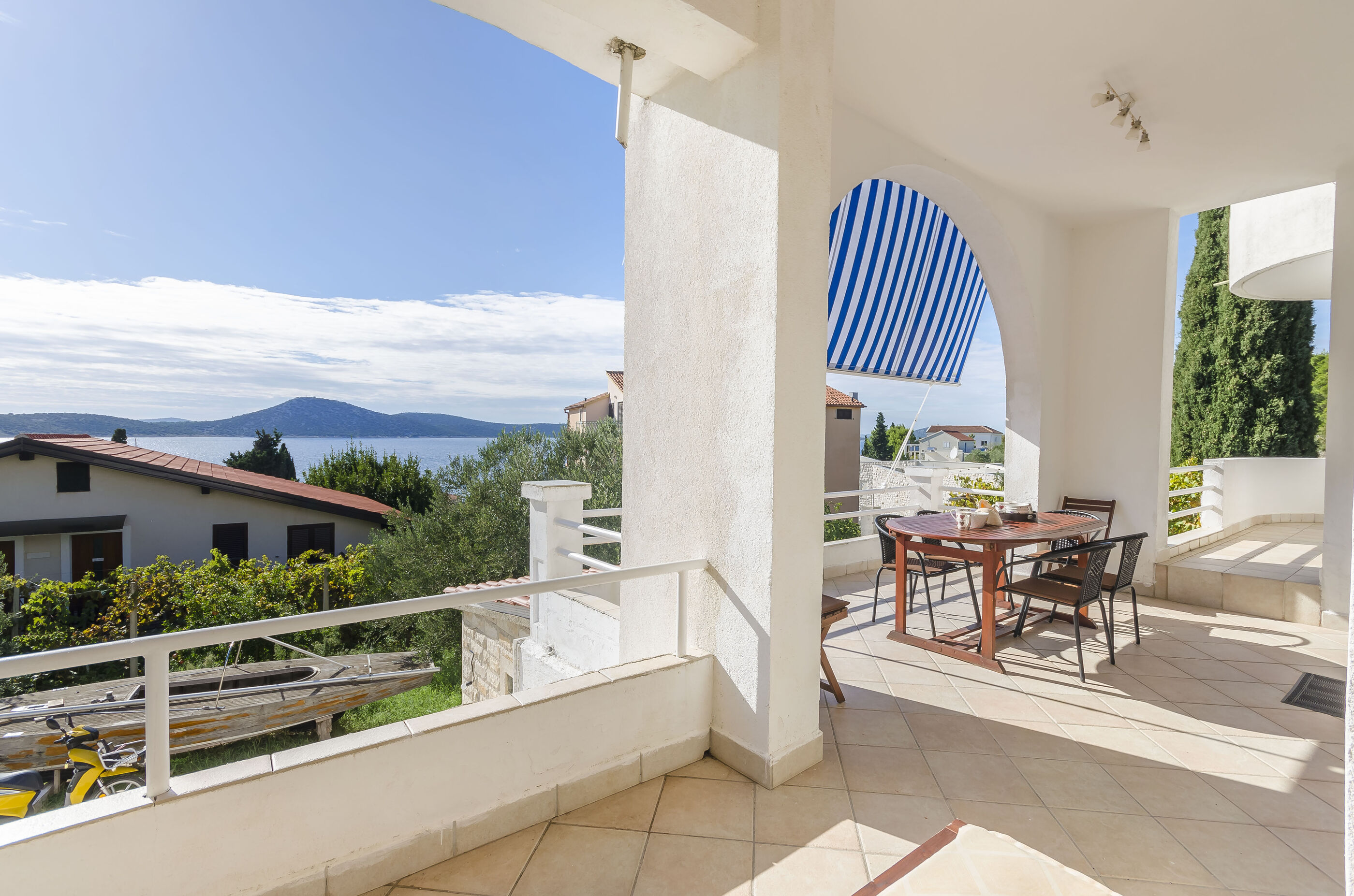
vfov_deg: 77.1
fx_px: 563
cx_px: 677
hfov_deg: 100.5
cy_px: 448
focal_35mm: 15
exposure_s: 1/250
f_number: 9
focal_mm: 10
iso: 100
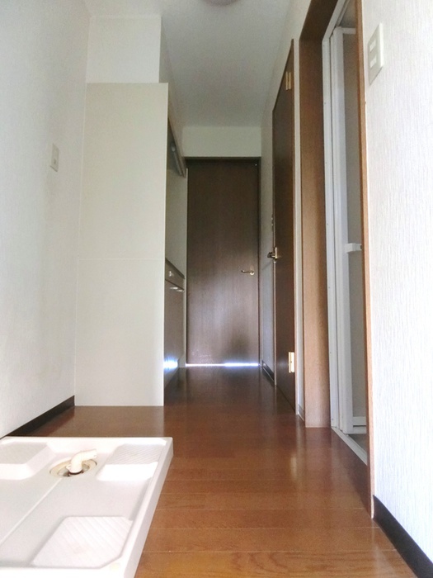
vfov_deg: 84.7
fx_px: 317
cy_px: 289
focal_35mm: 19
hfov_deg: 68.7
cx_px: 216
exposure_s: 1/25
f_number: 2.7
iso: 1600
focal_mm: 4.06
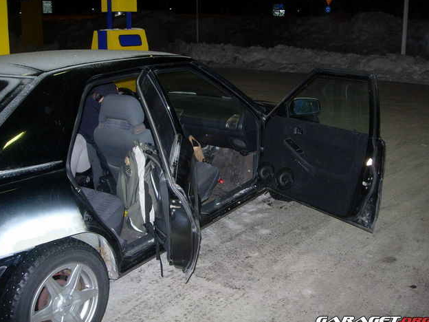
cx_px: 214
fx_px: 483
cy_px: 162
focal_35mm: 39
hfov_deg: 47.9
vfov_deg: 36.8
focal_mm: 7.8
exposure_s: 1/161
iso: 200
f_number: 2.8
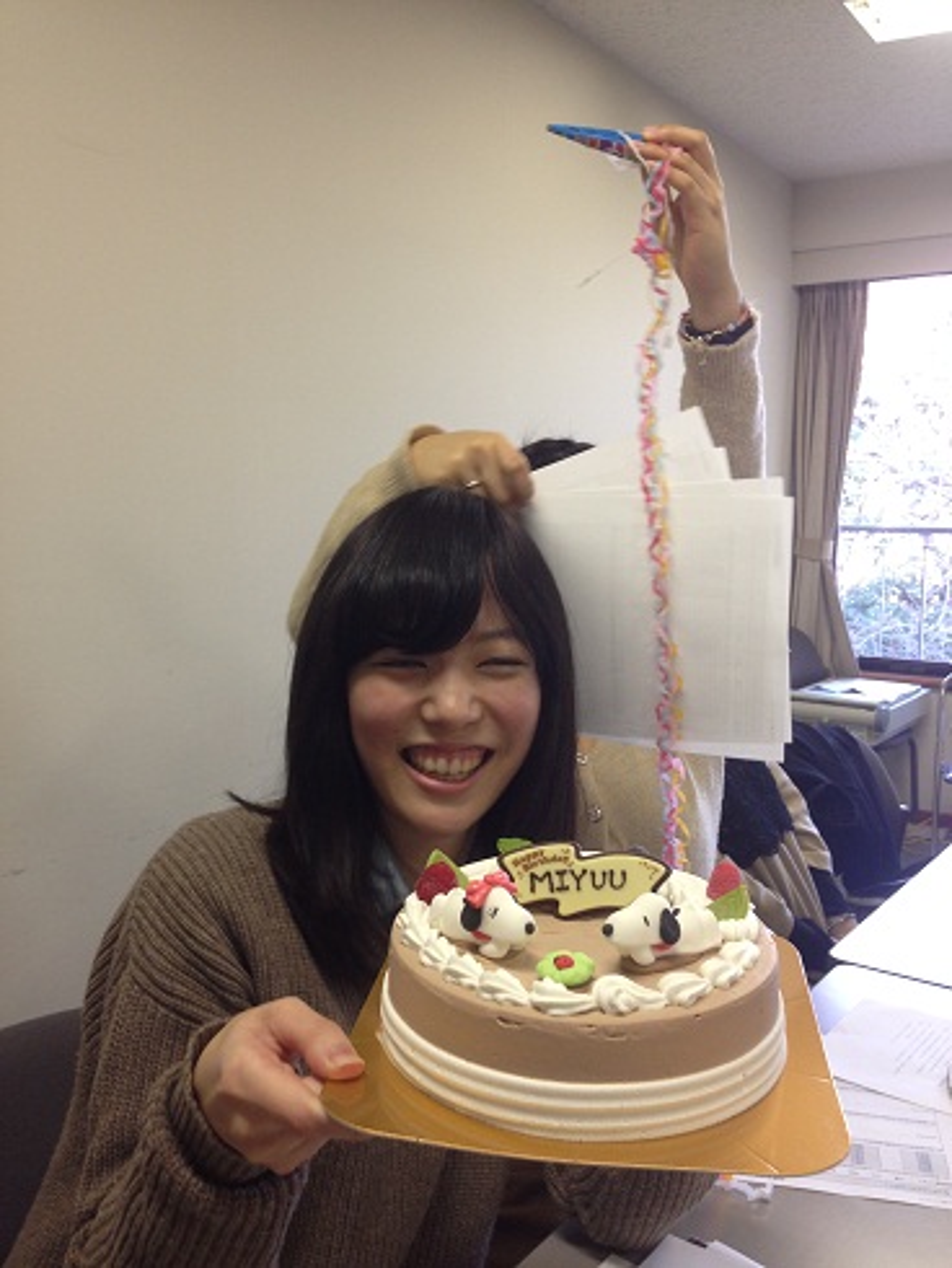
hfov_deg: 43.0
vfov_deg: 55.3
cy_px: 634
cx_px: 476
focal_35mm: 33
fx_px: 1209
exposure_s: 1/20
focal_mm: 4.12
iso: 80
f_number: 2.4
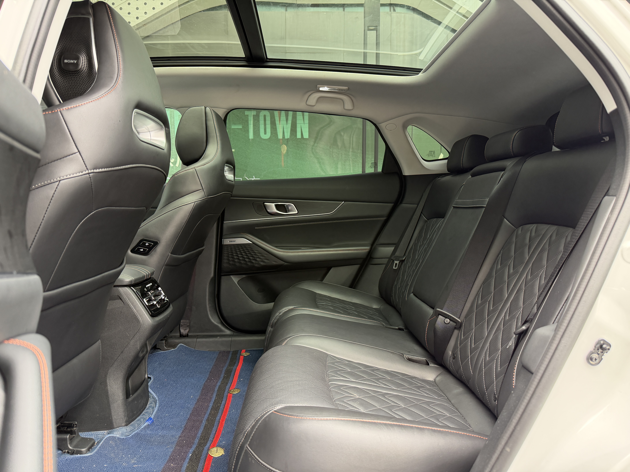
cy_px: 236
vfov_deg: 56.8
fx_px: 437
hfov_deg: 71.6
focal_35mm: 24
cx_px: 315
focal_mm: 6.76
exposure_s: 1/103
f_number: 1.78
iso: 200
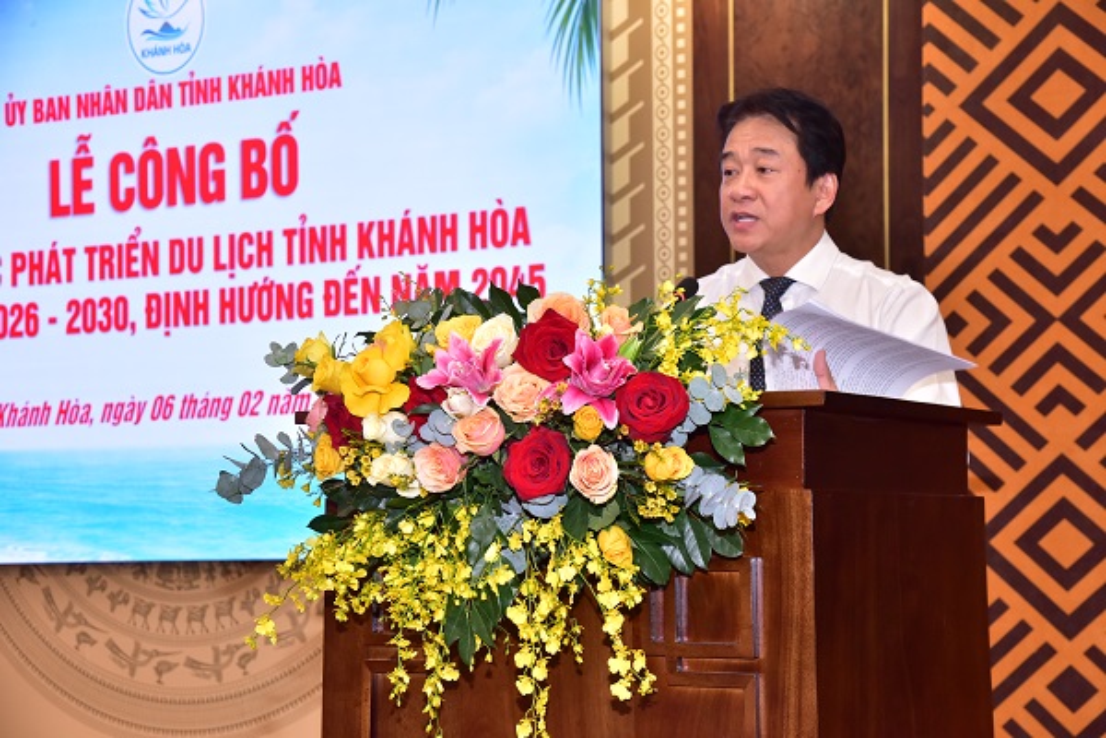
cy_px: 369
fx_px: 2150
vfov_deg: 19.5
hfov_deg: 28.8
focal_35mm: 70
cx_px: 553
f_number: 8
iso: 1600
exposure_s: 1/80
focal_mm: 70
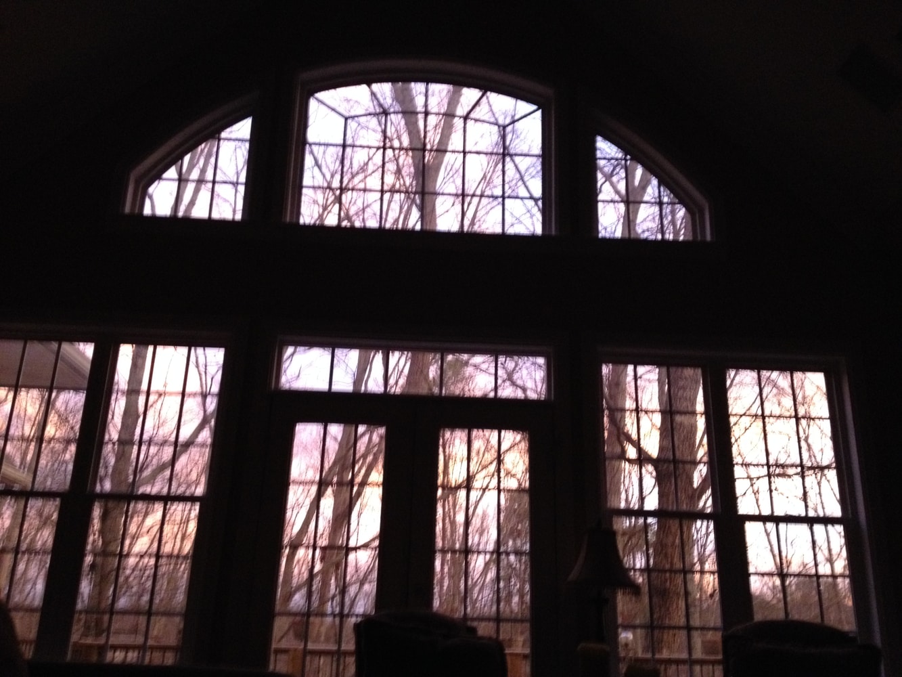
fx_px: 912
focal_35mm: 35
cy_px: 338
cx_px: 451
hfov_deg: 52.6
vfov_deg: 40.7
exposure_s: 1/17
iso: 400
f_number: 2.4
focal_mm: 4.28
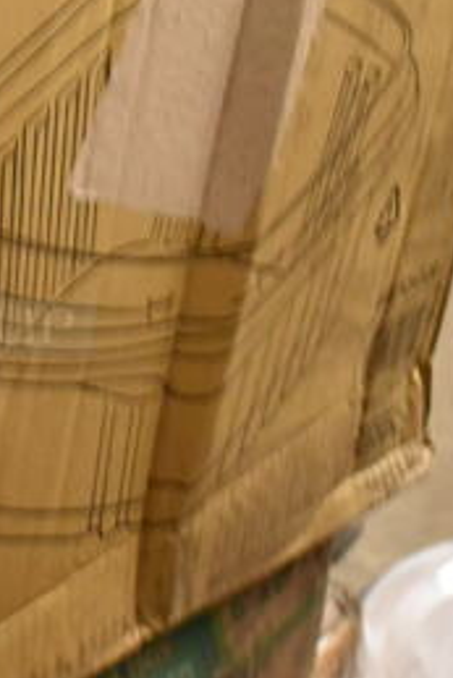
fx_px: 1791
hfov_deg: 13.7
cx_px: -194
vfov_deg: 21.4
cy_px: 219
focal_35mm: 95
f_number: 3.5
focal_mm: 18
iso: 3200
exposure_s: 1/125
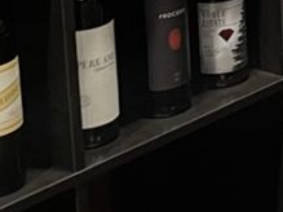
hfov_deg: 10.8
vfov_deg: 8.5
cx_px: 585
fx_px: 1356
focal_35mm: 166
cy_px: -193
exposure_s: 1/24
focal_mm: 4.2
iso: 1000
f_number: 1.6
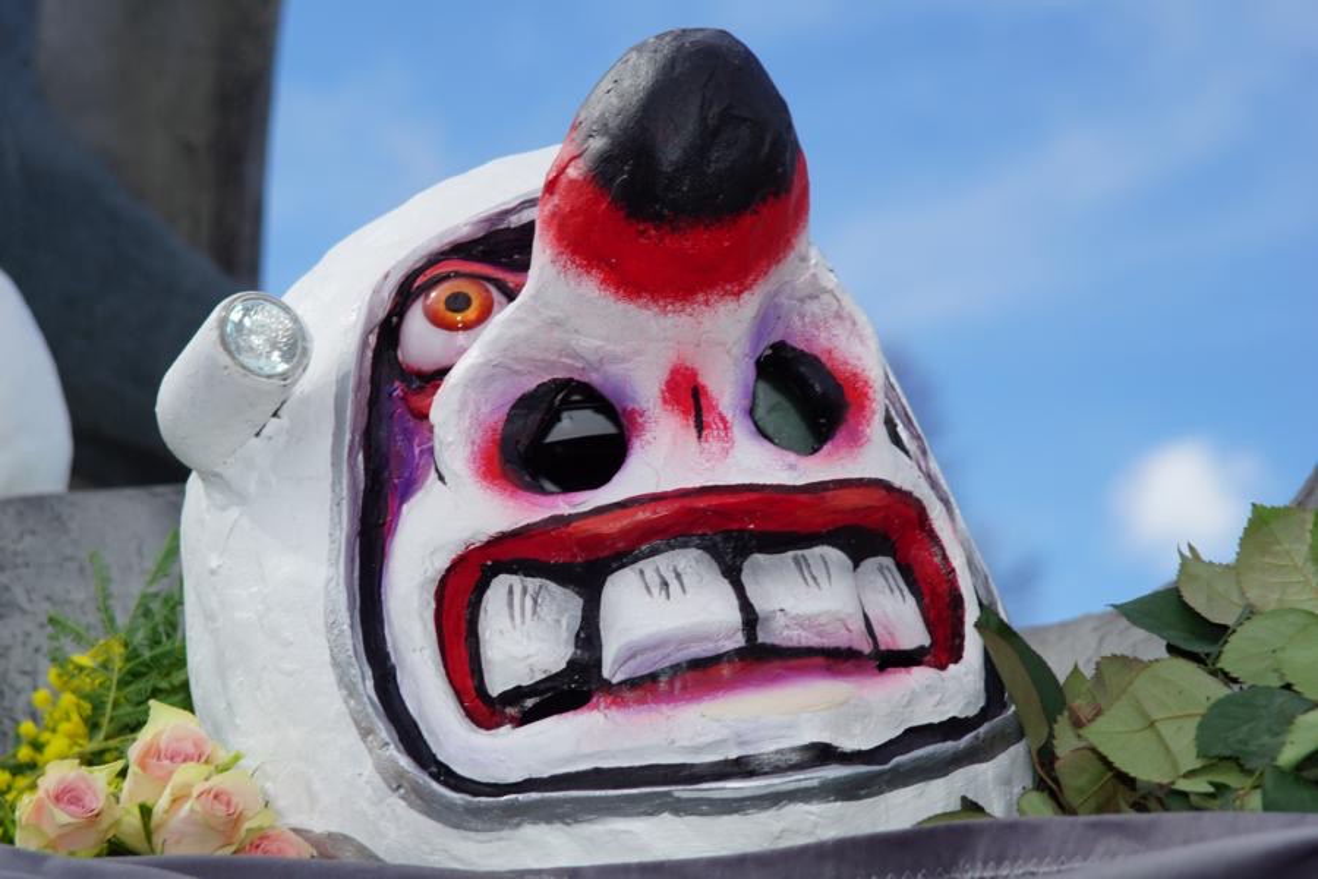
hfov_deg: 13.7
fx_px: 5491
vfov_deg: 9.1
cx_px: 659
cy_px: 440
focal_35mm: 150
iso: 100
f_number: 8
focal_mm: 100
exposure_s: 1/250
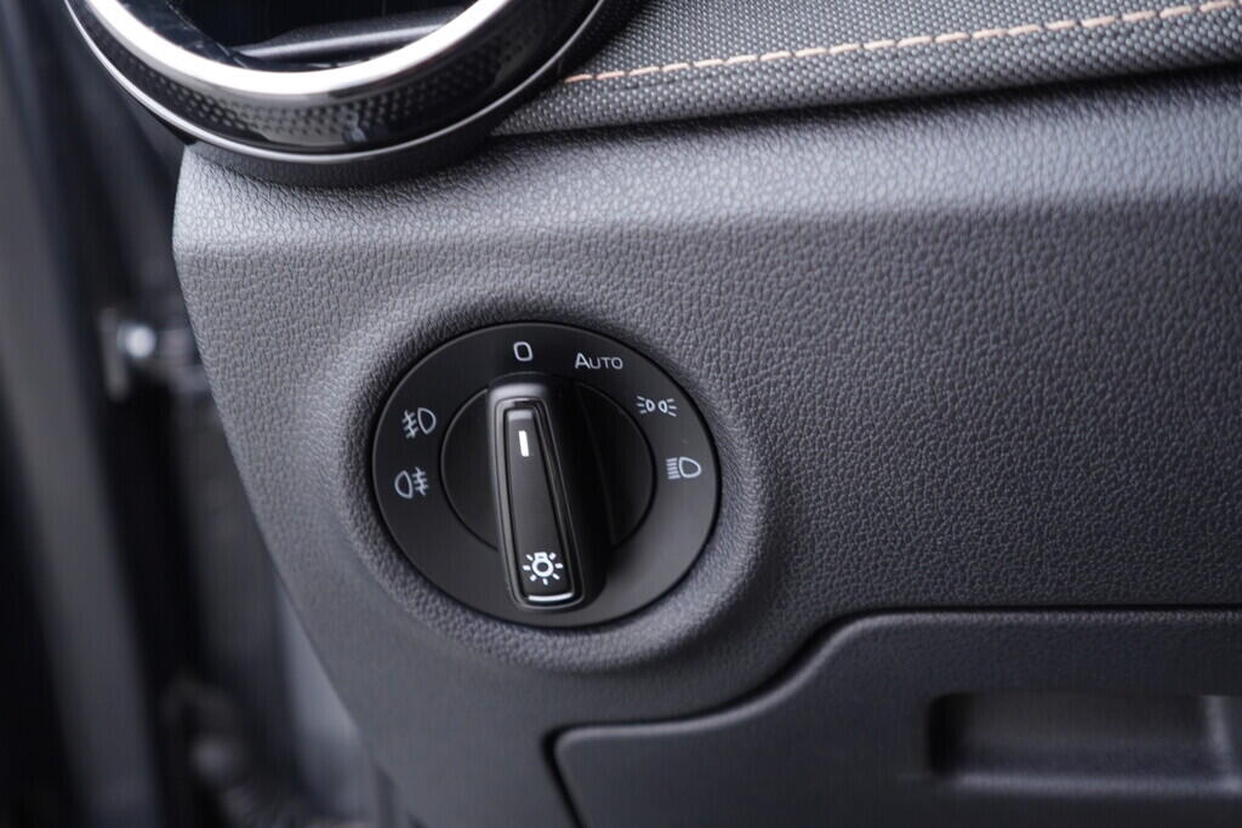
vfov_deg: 36.9
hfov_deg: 53.1
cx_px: 621
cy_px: 414
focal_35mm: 36
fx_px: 1242
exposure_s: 1/40
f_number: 2.8
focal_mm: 24
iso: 320
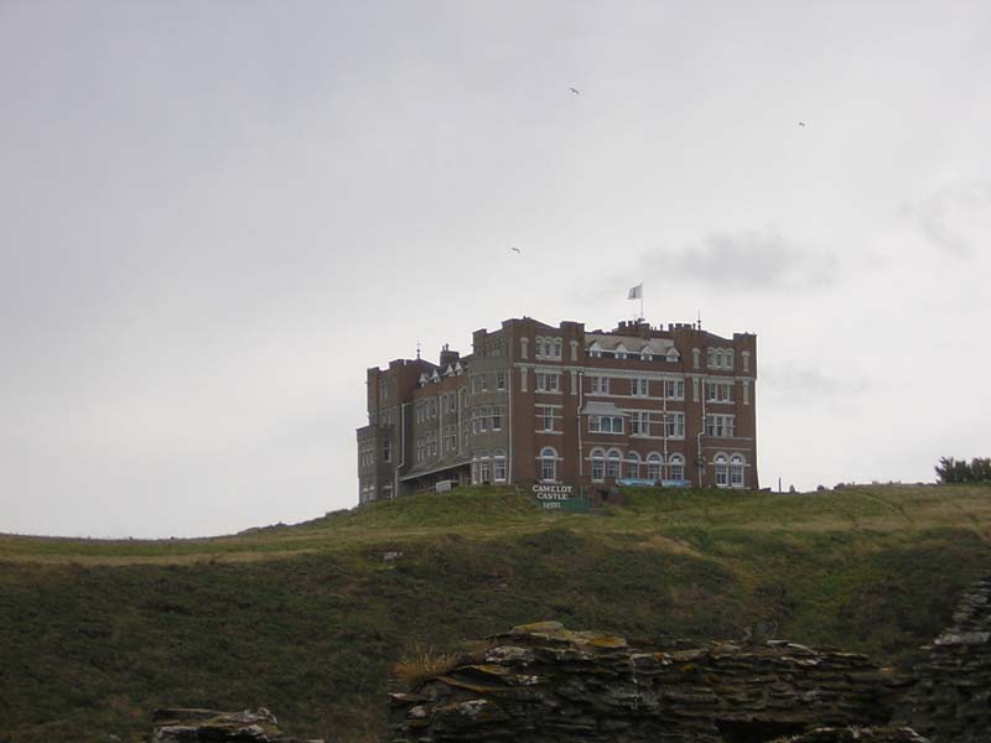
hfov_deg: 18.2
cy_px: 372
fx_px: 3092
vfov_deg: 13.7
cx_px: 496
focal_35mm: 108
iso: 100
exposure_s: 1/515
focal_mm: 14.1
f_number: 4.7
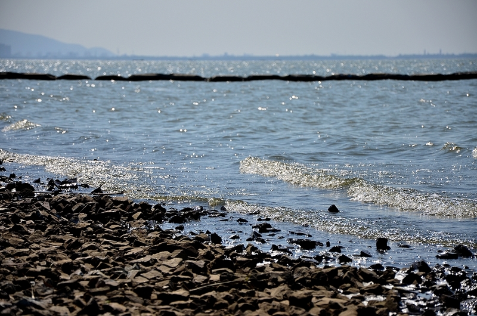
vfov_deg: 8.7
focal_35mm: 158
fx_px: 2083
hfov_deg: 13.1
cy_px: 158
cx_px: 238
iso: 100
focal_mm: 105
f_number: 6.3
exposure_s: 1/1000
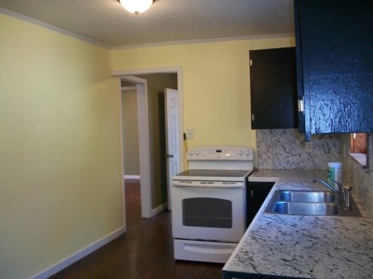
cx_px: 186
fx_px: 345
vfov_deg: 44.2
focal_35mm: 32
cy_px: 140
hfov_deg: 56.8
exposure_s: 1/30
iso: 160
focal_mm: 5.7
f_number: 2.9
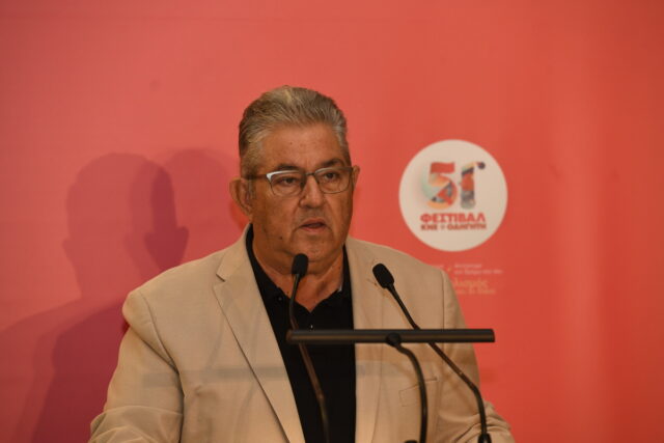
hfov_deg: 11.7
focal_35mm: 175
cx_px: 332
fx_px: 3228
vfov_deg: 7.9
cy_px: 222
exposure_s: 1/125
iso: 800
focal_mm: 175
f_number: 5.6
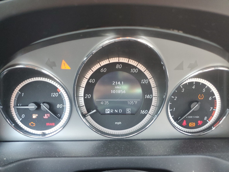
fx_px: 172
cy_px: 86
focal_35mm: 26
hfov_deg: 67.3
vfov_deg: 53.1
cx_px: 114
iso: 121
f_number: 1.5
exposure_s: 1/60.2
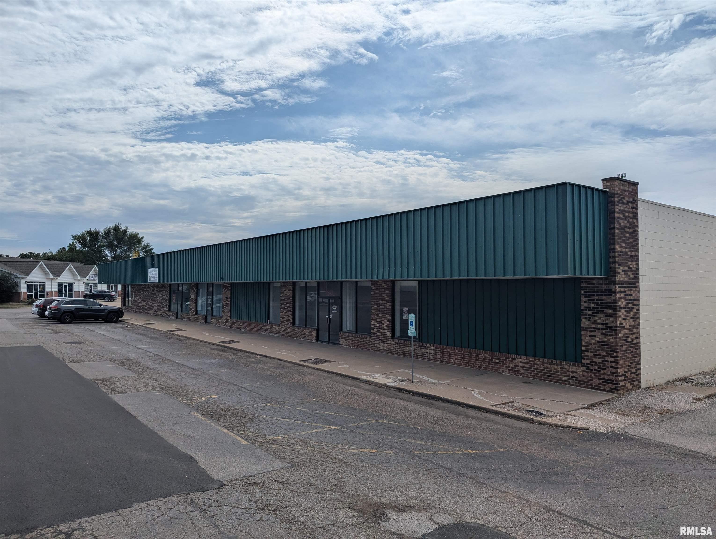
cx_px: 358
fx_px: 497
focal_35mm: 24
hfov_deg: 71.5
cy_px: 270
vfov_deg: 56.9
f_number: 1.85
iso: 45
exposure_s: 1/5952
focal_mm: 6.81
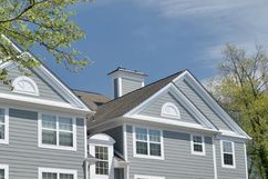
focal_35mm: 62
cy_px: 164
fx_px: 461
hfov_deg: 31.2
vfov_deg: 21.4
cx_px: 37
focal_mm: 30
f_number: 8
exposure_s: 1/125
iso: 250
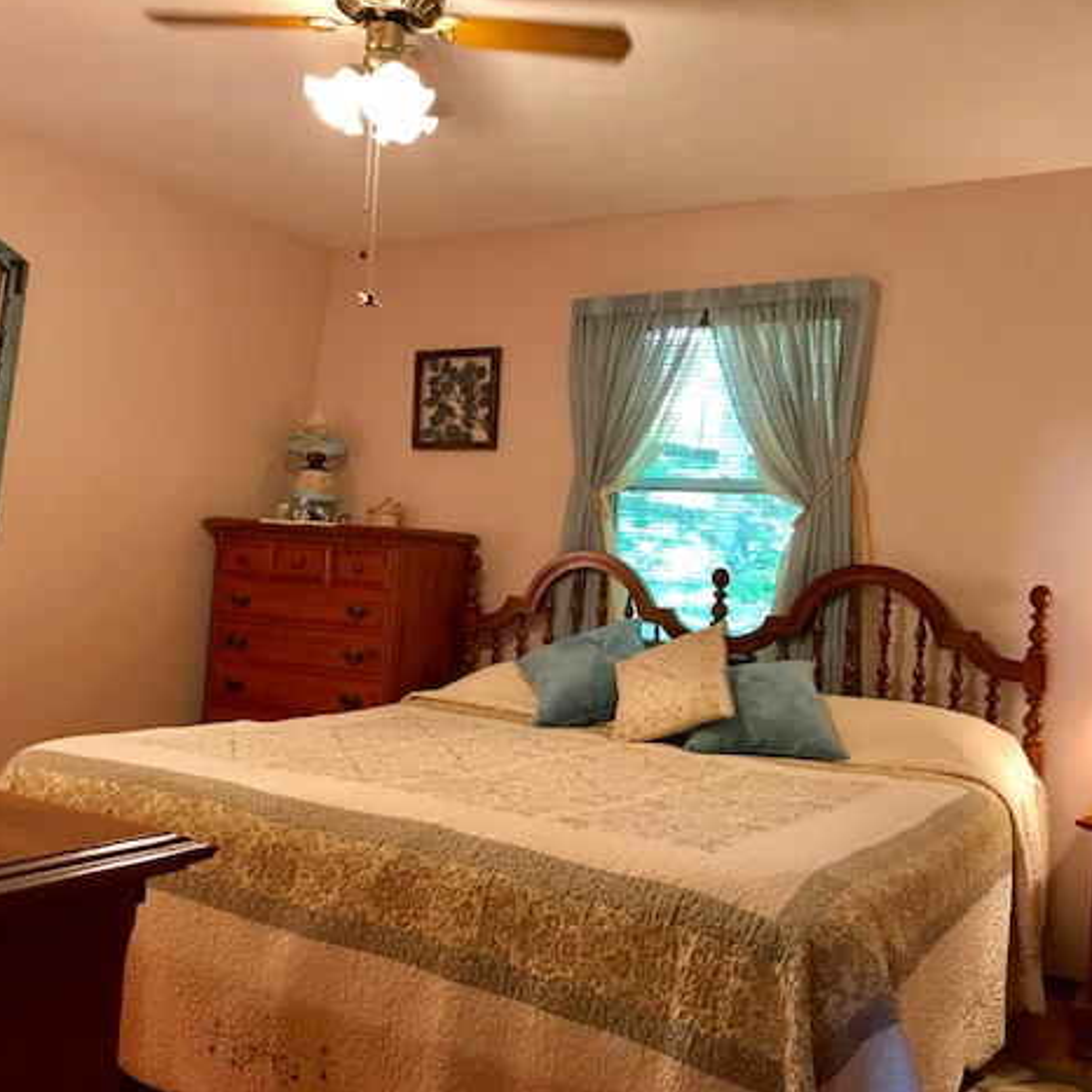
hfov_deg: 48.4
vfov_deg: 48.5
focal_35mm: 34
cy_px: 551
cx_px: 513
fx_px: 1213
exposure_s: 1/17
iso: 40
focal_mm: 3.99
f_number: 1.8
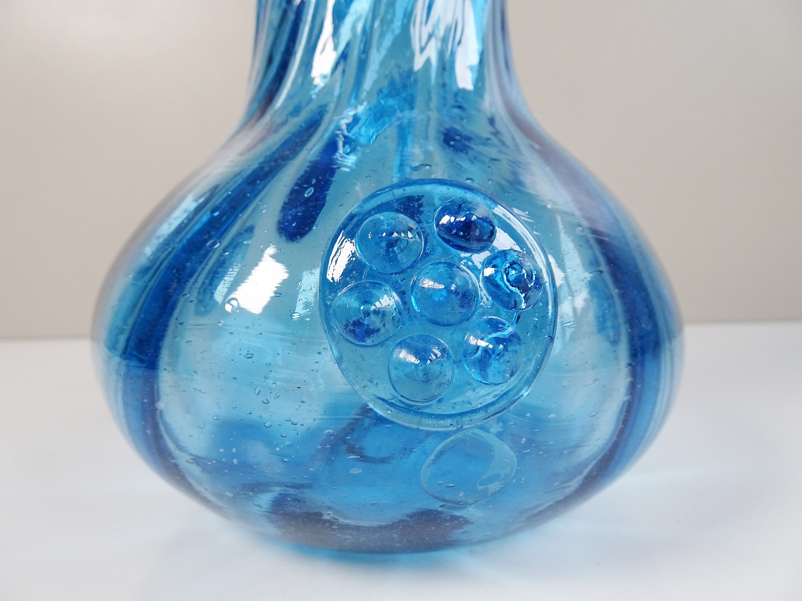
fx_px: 556
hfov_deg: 71.6
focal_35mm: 24
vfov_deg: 56.8
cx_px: 401
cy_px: 300
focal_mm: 4.1
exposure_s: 1/30
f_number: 3.5
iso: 100
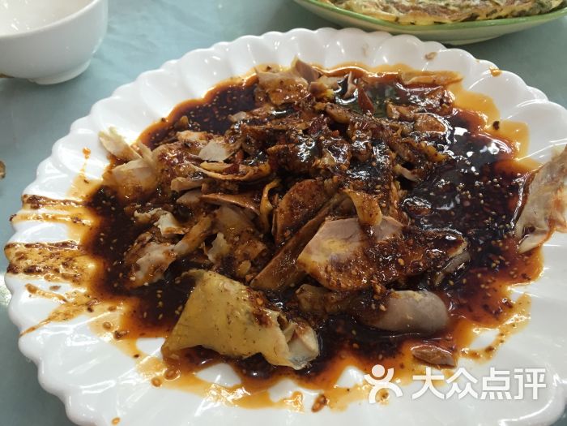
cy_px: 213
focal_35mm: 29
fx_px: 475
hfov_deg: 61.7
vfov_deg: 48.2
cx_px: 284
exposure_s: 1/33
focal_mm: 4.15
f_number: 2.2
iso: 125
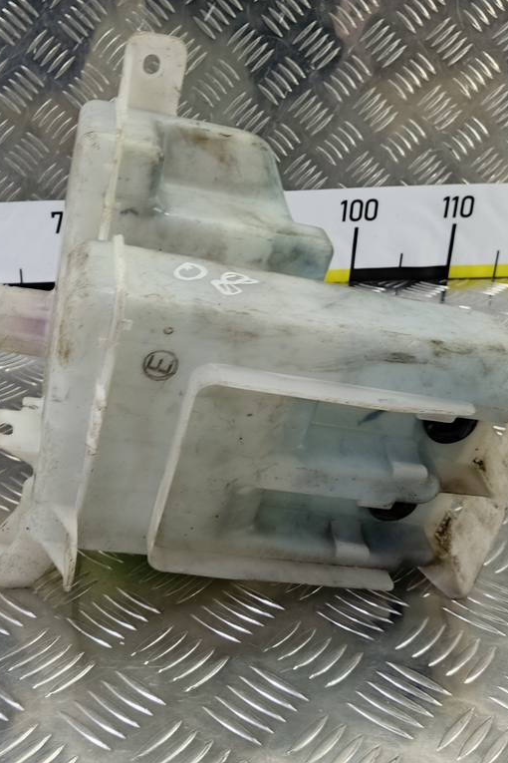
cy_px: 381
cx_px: 132
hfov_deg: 40.1
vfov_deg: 58.7
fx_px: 677
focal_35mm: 32
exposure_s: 1/50
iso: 115
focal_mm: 4.11
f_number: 1.6
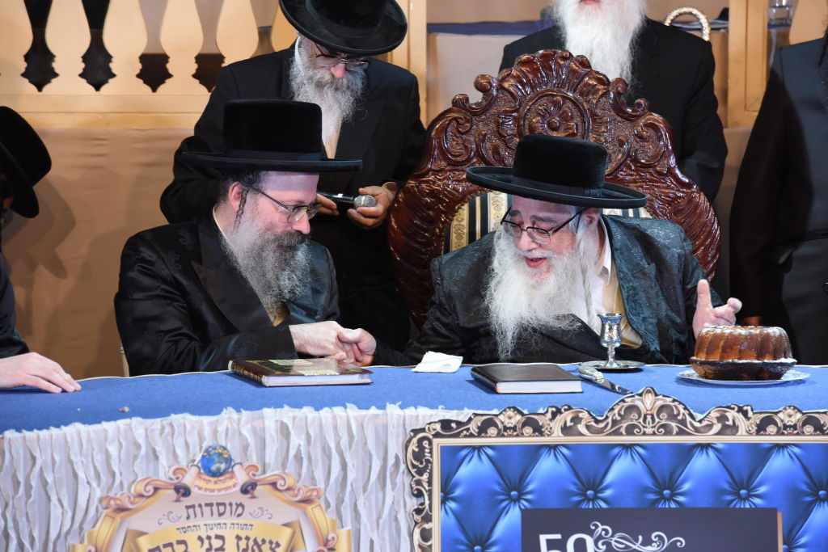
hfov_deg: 11.4
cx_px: 414
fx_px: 4140
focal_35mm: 180
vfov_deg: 7.6
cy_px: 276
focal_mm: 180
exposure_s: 1/160
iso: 2500
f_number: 8
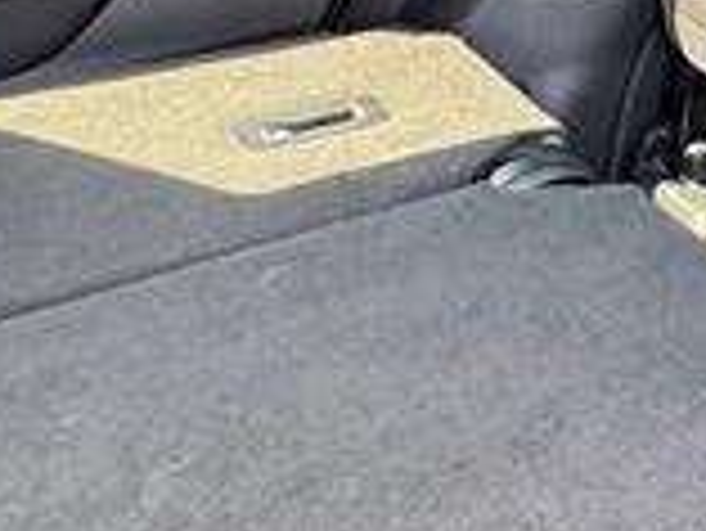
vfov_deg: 23.2
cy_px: -130
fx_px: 1163
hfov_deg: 29.9
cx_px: 800
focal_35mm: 57
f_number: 2.2
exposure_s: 1/81
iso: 320
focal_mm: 2.22
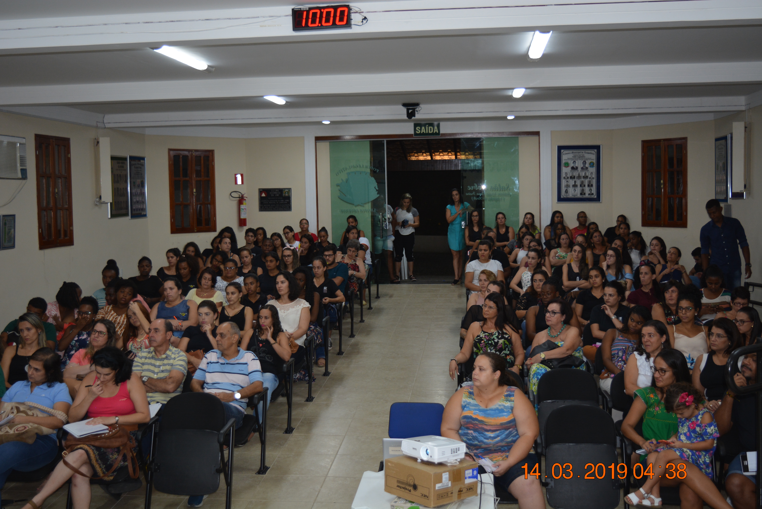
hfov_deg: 46.4
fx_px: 889
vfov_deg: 31.9
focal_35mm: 42
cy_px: 254
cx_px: 381
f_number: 4.2
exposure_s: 1/60
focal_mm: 28
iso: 450
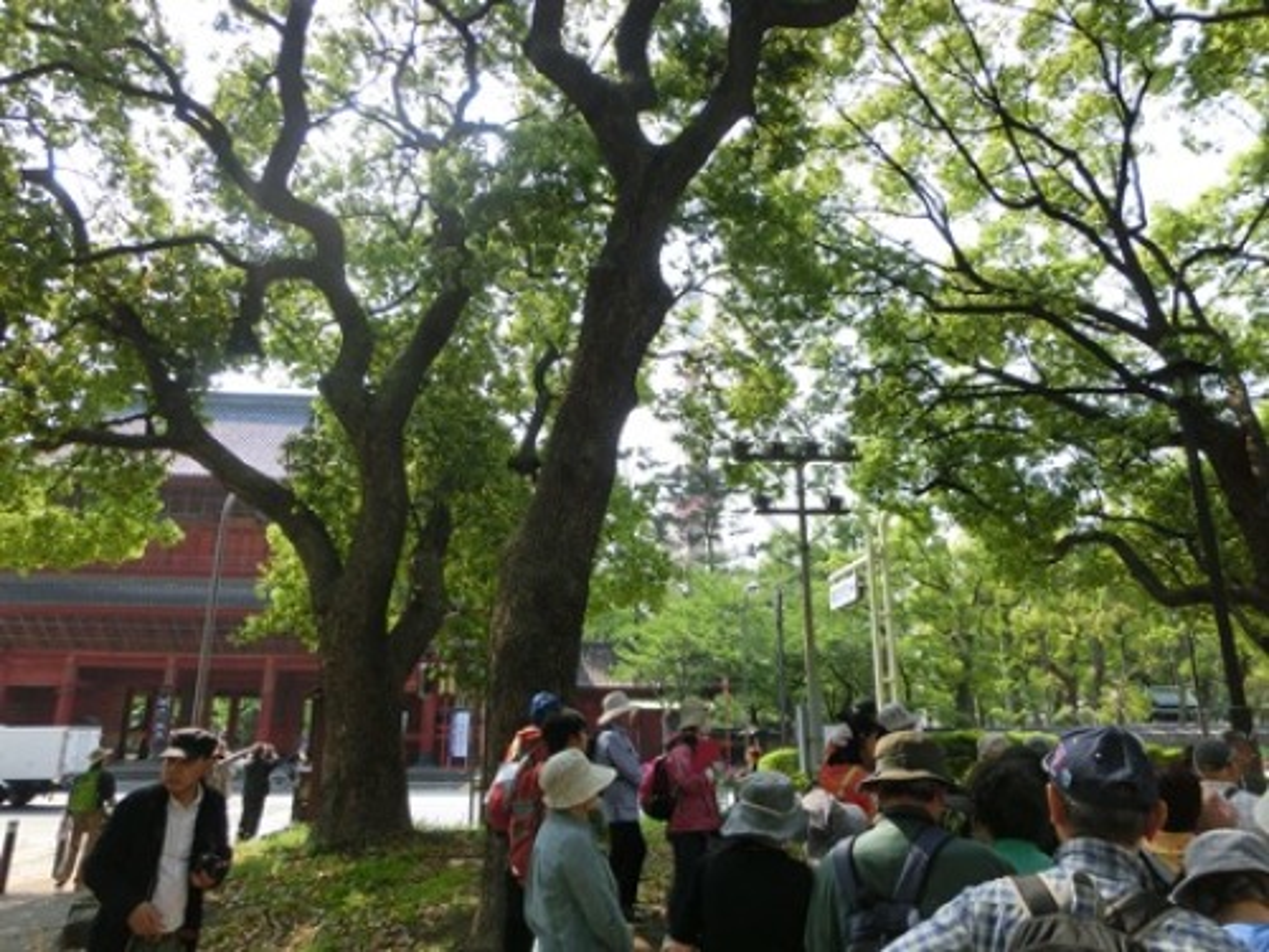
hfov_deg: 71.6
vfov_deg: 56.8
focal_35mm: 24
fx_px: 880
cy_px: 476
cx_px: 634
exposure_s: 1/400
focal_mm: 4.24
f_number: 3
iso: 80
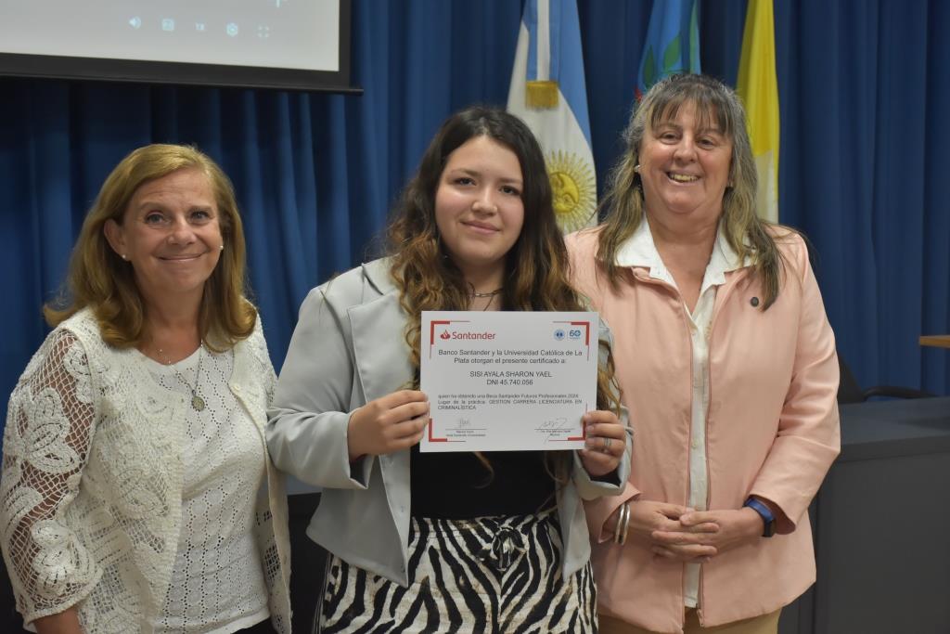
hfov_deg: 28.1
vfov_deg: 18.9
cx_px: 475
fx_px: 1900
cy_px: 317
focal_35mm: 72
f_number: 5.6
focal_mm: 48
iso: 1600
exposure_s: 1/125
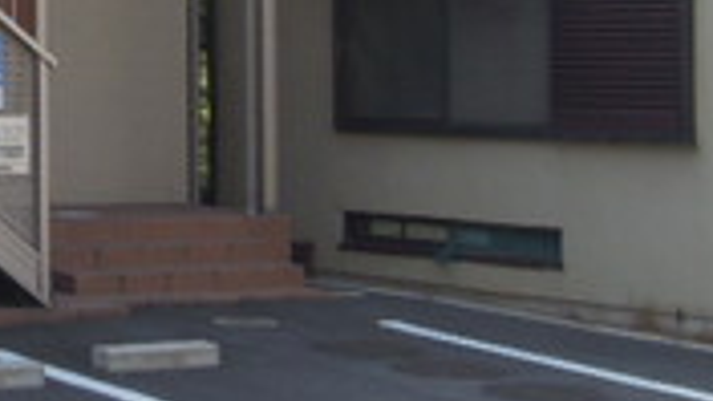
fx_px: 2628
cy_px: -138
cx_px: -247
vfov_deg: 8.6
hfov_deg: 14.7
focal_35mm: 139
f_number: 3.3
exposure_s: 1/800
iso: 160
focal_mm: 7.2
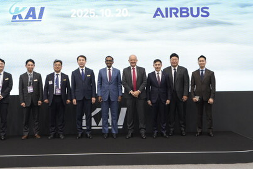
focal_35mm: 55
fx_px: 387
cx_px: 106
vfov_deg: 24.6
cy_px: 58
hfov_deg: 36.1
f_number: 5.6
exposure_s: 1/125
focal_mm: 35
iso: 2500
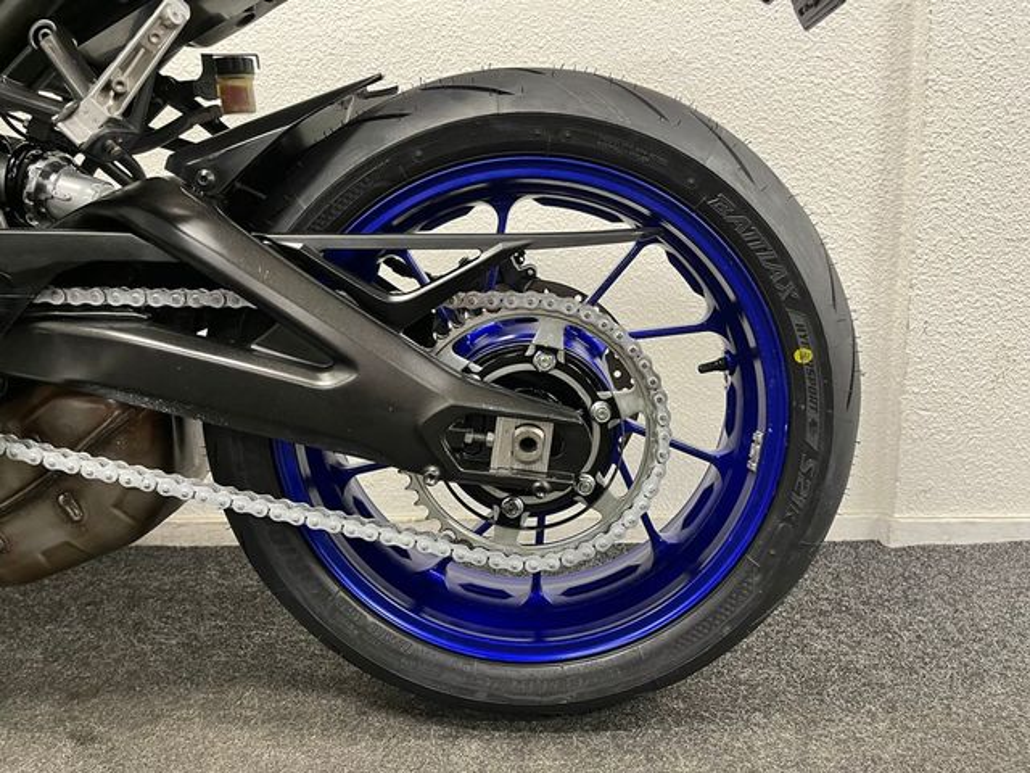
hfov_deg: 67.3
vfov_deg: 53.1
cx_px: 515
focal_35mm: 26
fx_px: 774
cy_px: 386
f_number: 1.6
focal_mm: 5.1
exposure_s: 1/50
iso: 250
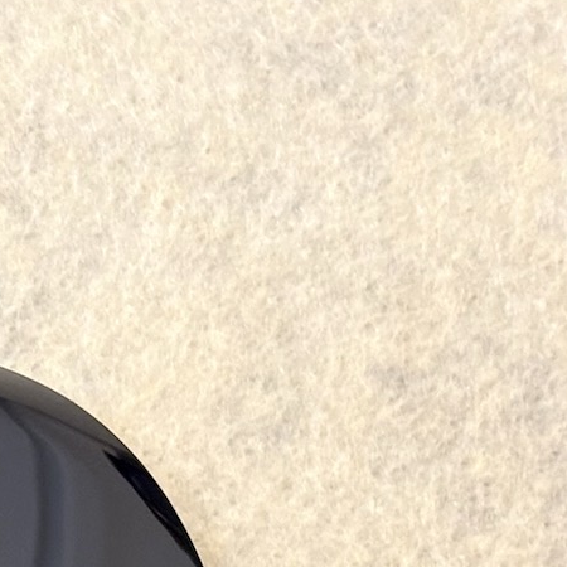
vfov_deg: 8.8
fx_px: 3632
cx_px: -530
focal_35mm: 196
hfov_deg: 8.5
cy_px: 708
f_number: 1.6
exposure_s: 1/33
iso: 160
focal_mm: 5.96
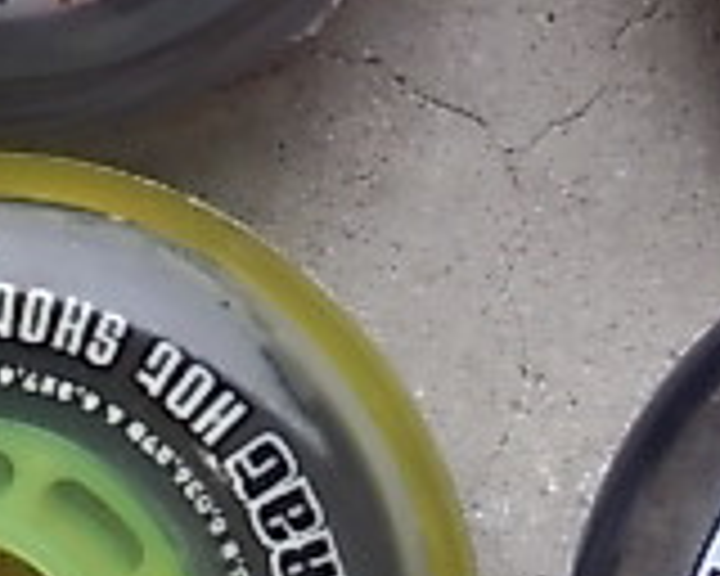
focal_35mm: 113
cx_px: 482
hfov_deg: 17.0
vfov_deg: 13.6
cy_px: 140
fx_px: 2408
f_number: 3.5
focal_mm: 3.73
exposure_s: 1/66.7
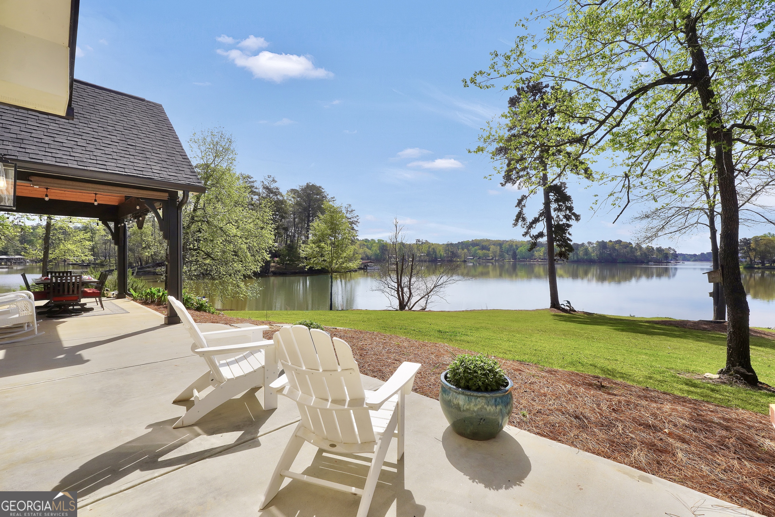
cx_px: 388
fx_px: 323
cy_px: 258
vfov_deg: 77.3
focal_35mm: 15
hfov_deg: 100.4
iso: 100
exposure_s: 1/320
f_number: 10
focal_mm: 10
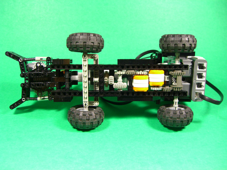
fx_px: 249
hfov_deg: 49.0
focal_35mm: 38
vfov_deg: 37.7
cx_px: 114
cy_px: 85
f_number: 2.8
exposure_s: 1/25
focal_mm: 7.9
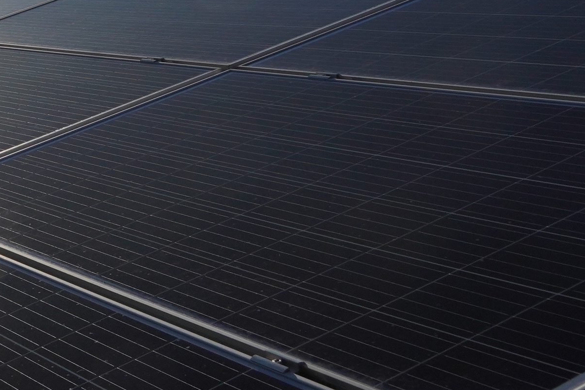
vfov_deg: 16.6
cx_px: -214
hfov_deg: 22.4
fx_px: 1283
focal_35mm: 79
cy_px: -59
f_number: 11
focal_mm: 24
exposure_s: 1/4000
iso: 1250
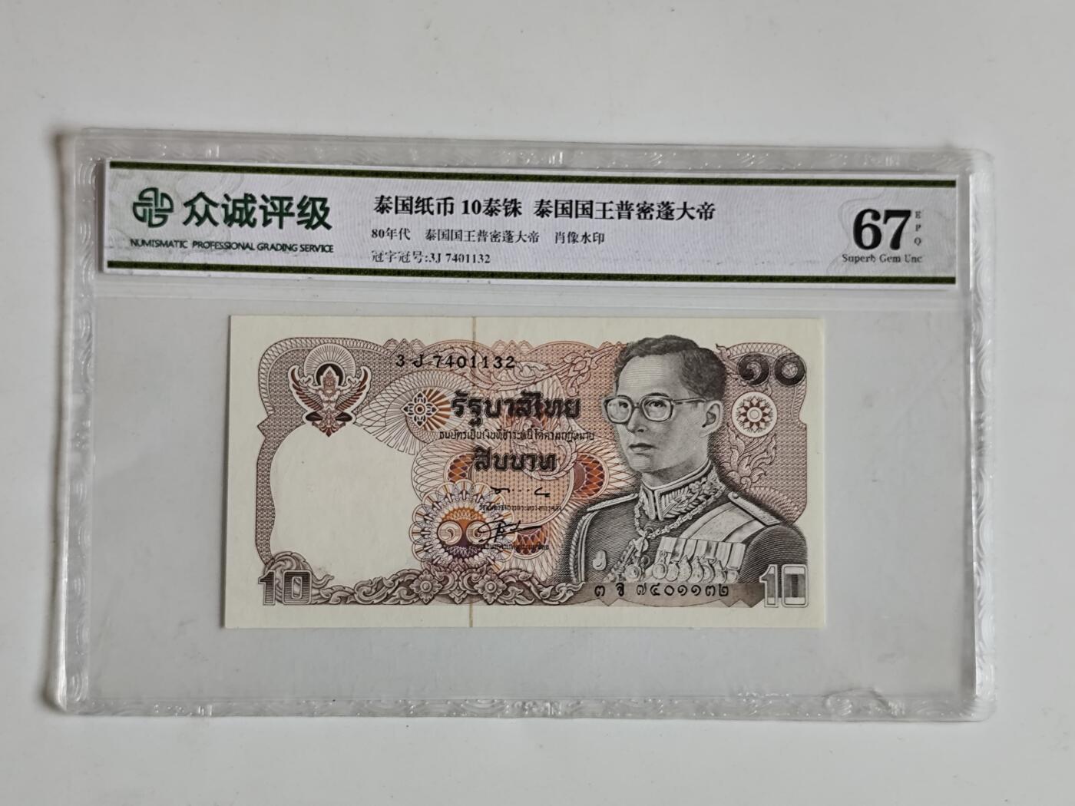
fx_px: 1863
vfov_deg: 24.4
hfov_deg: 32.2
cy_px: 403
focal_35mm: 60
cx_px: 538
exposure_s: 1/50
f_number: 1.65
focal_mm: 6.14
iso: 160
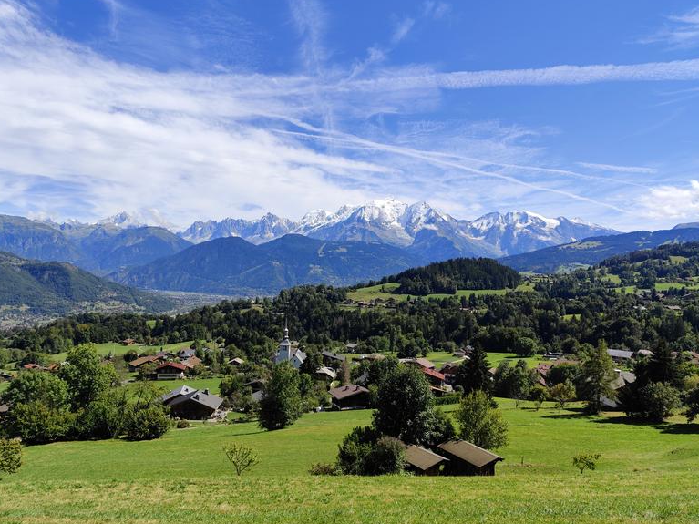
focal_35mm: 24
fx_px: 485
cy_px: 262
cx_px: 342
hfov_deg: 71.6
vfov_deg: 56.8
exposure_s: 1/1190
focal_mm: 6.19
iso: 50
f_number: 1.65
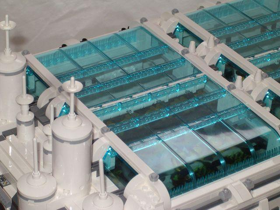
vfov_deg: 13.0
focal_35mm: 114
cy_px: 105
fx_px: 922
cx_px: 140
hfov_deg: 17.3
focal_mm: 17.4
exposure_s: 1/125
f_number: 5
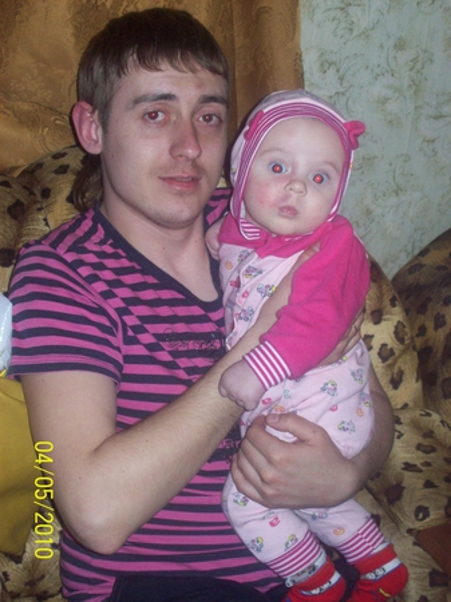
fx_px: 1217
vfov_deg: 27.8
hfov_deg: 21.0
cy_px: 301
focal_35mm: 70
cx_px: 226
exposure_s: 1/97.2
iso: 200
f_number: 3.8
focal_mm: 11.6
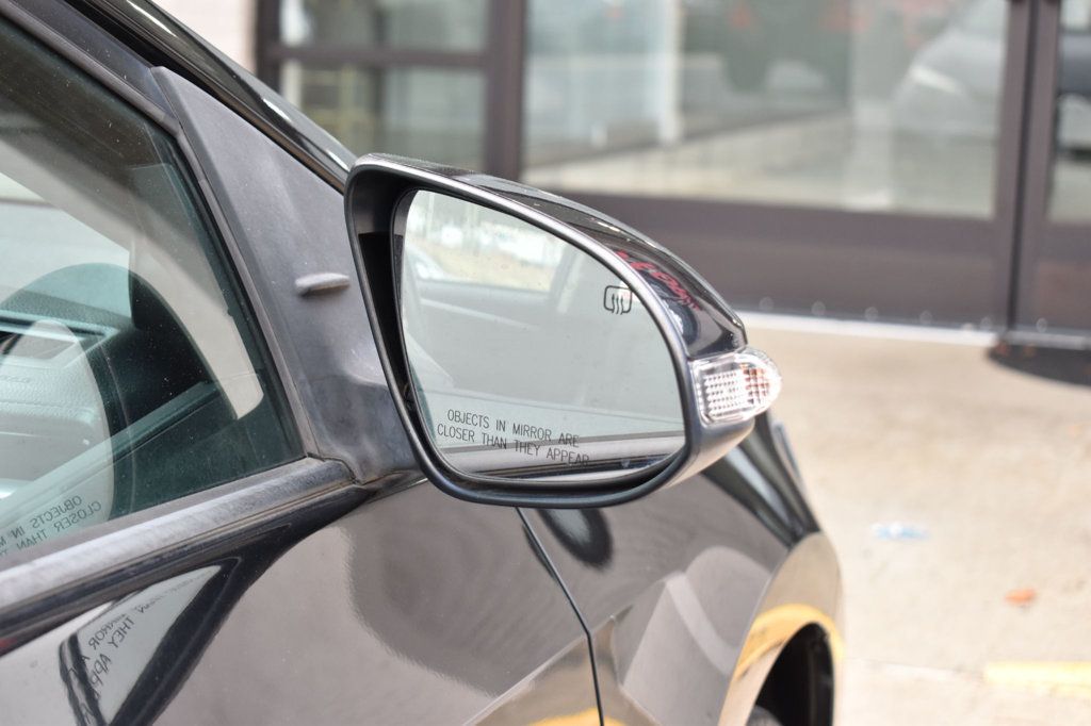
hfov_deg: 28.1
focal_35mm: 72
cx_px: 546
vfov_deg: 18.9
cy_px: 363
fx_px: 2181
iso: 640
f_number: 5.6
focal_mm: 48
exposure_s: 1/125
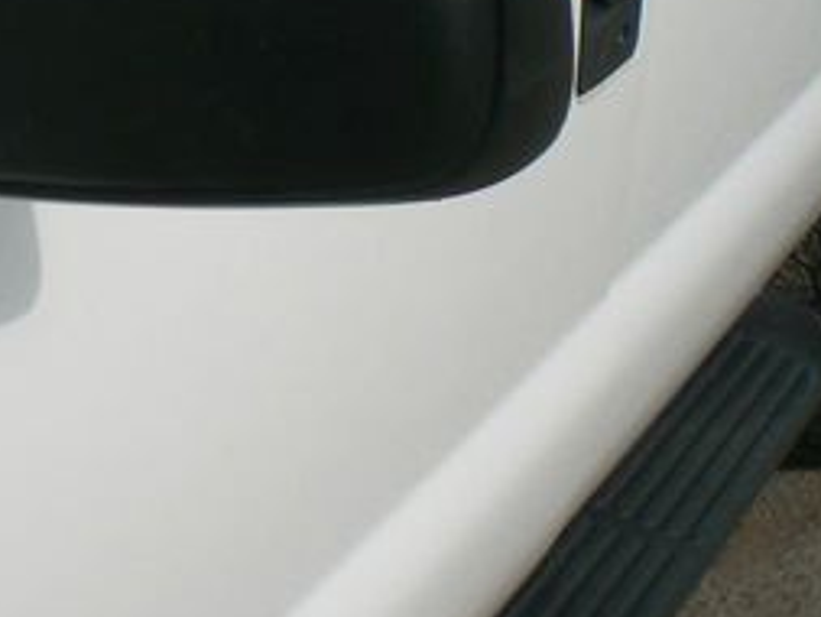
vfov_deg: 15.3
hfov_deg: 19.7
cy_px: 107
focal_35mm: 96
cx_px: -26
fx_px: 2278
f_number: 4.4
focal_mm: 6.3
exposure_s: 1/500
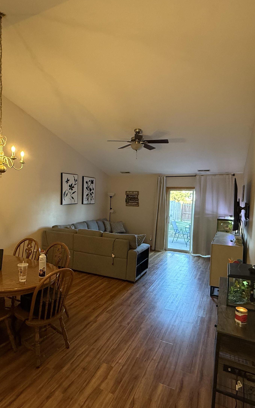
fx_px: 233
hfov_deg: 57.1
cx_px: 111
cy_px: 211
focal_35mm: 21
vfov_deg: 82.2
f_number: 2.2
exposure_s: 1/60
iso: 400
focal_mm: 2.22
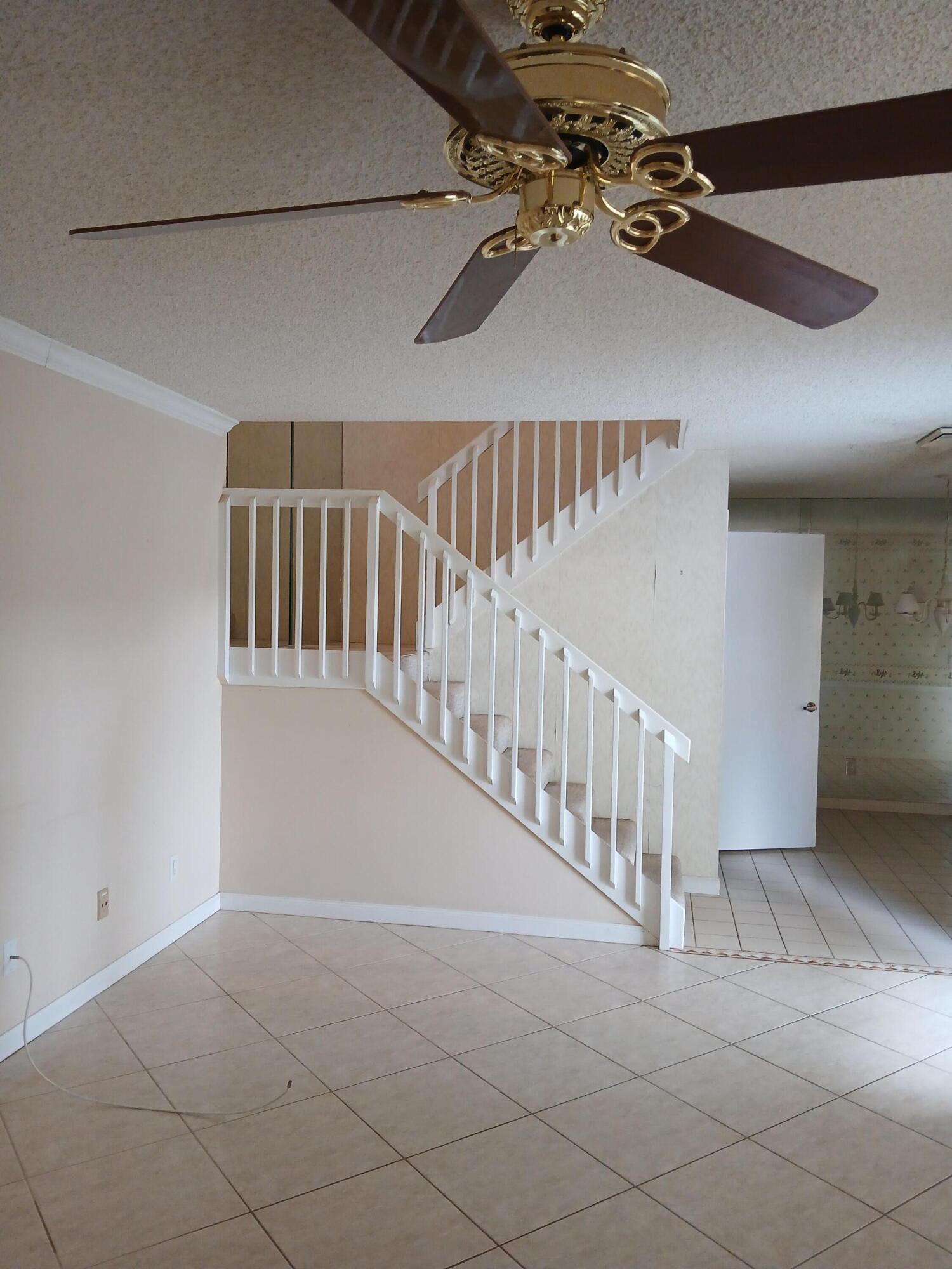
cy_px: 634
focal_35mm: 26
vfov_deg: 67.3
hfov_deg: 53.1
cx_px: 476
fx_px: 953
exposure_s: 1/60
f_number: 1.8
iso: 200
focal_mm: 3.98
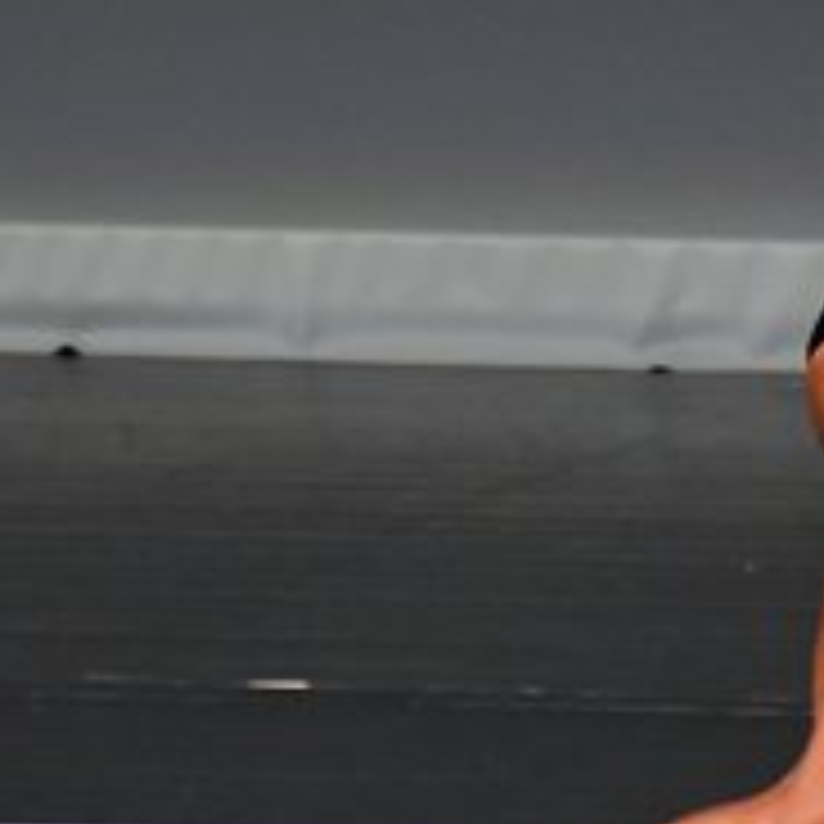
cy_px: 257
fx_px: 36384
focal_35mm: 1351
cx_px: 624
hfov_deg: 1.3
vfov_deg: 1.3
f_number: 5.6
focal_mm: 250
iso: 4000
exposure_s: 1/400
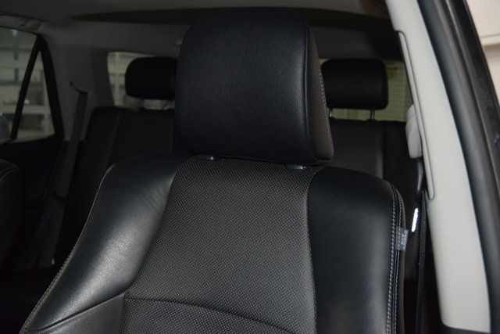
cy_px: 167
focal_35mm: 36
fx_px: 500
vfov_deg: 36.9
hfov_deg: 53.1
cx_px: 250
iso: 1250
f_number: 3.8
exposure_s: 1/80
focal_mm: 24
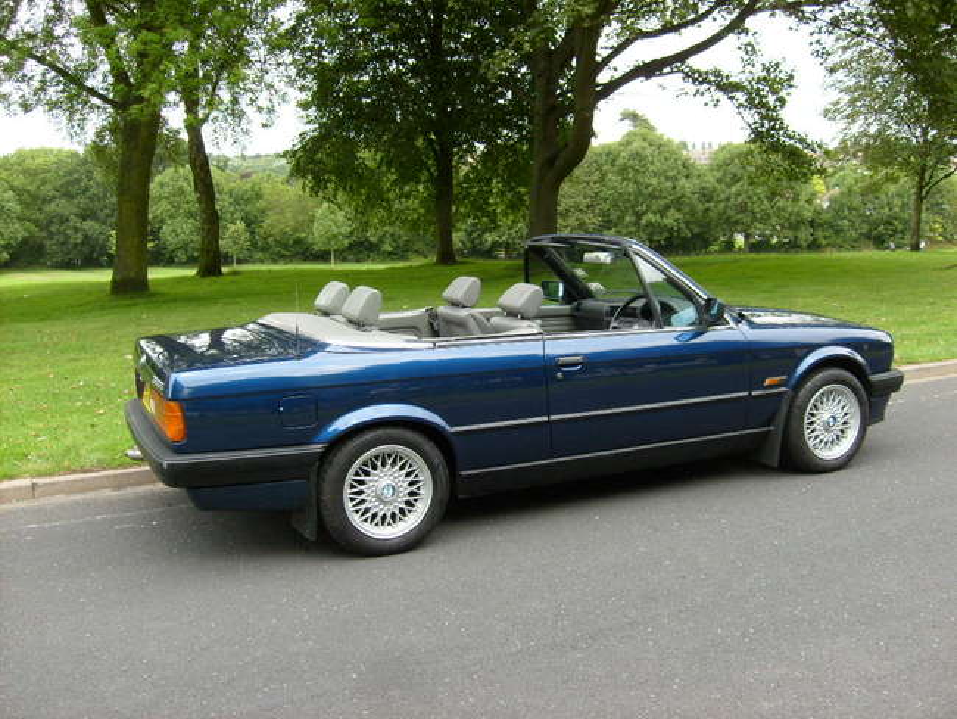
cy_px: 360
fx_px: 968
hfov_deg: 52.6
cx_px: 478
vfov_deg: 40.7
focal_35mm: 35
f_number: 2.8
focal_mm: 5.8
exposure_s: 1/250
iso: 80
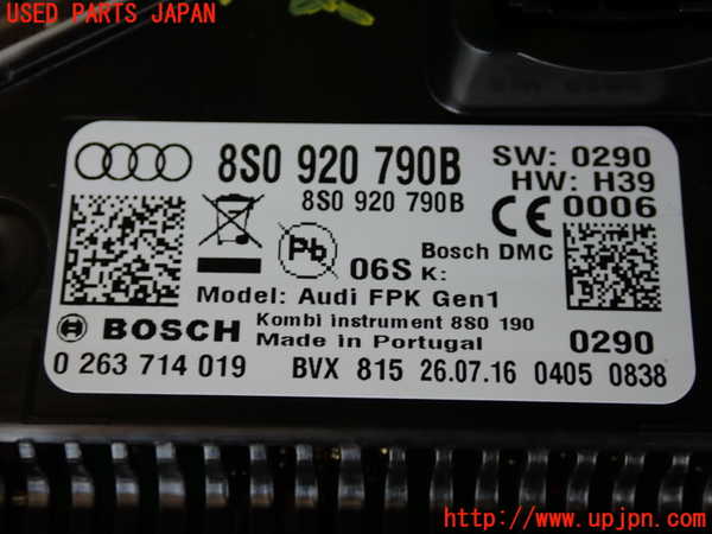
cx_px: 356
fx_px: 967
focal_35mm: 47
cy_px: 267
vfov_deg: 30.9
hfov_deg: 40.4
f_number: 3.1
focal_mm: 8.4
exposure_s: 1/60
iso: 200
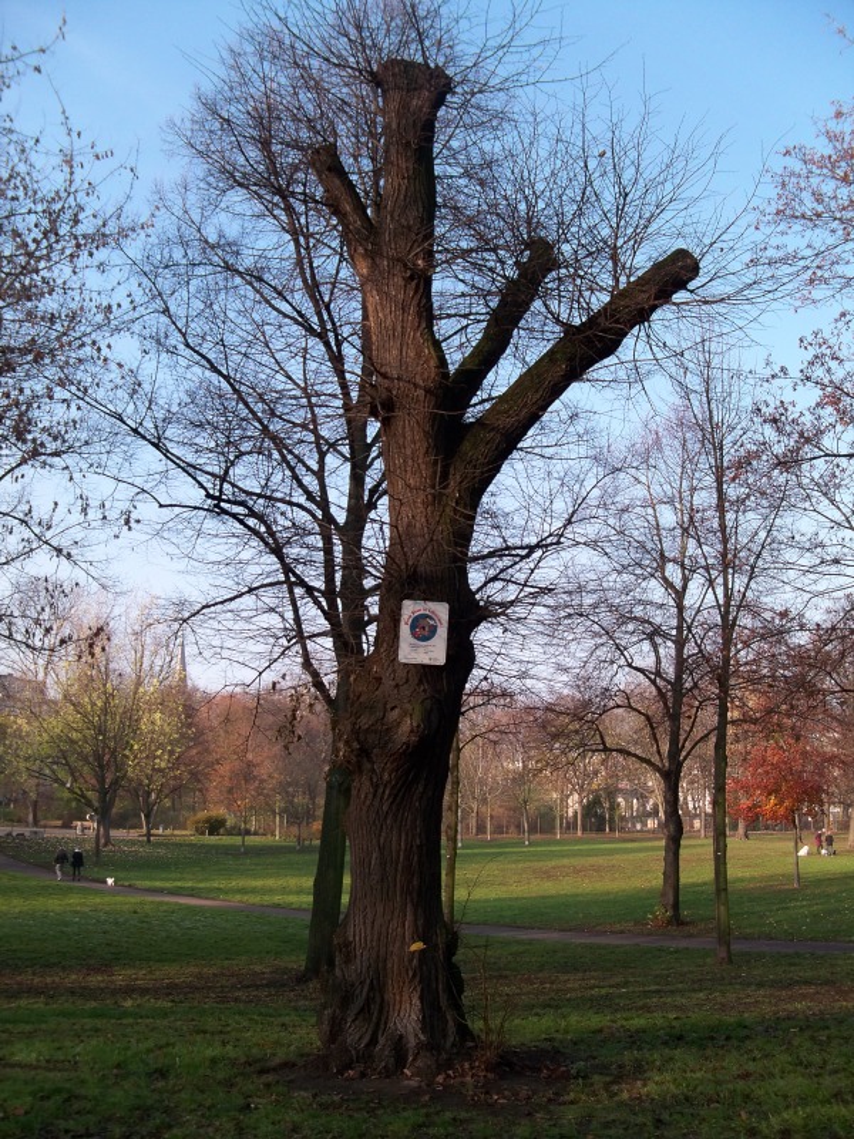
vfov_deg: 52.6
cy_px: 570
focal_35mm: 35
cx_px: 427
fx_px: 1151
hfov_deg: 40.7
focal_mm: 6.2
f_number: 3.5
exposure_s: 1/200
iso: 64
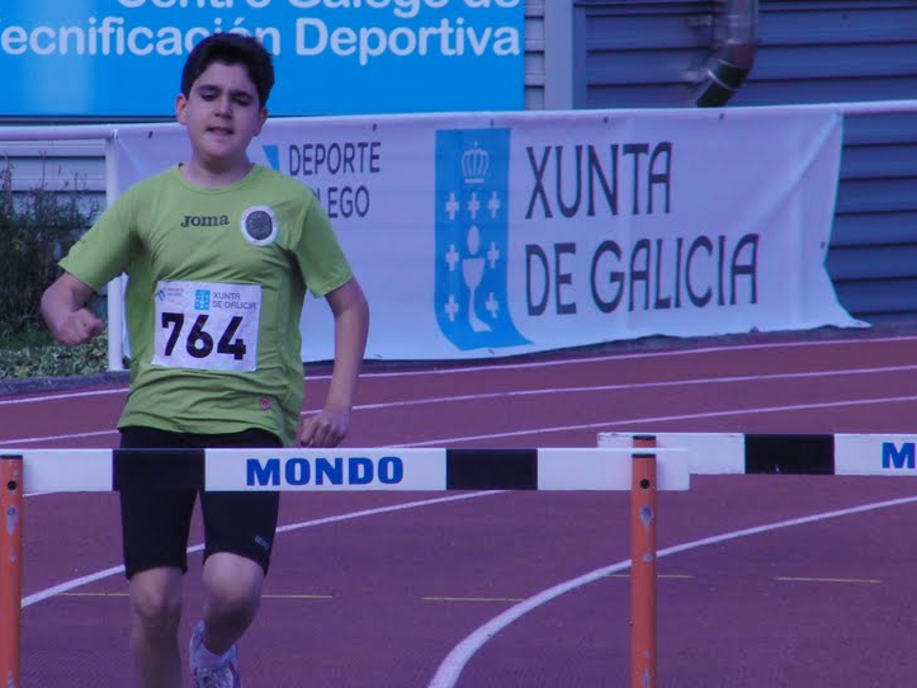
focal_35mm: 429
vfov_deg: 3.5
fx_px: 11363
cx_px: 271
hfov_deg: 4.6
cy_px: 282
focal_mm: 53.6
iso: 100
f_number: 4.6
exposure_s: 1/640
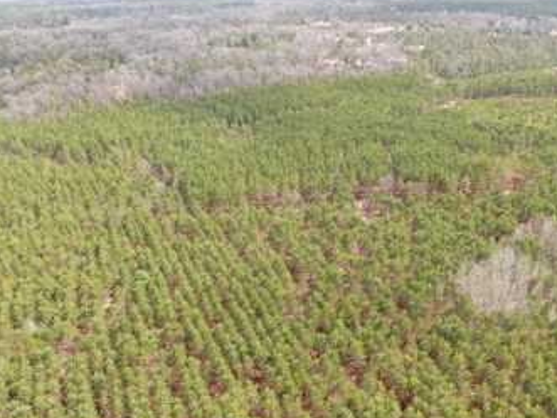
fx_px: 466
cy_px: 231
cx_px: 296
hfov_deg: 61.6
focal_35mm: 29
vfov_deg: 48.1
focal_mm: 4.39
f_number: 2.8
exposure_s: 1/400
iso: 100
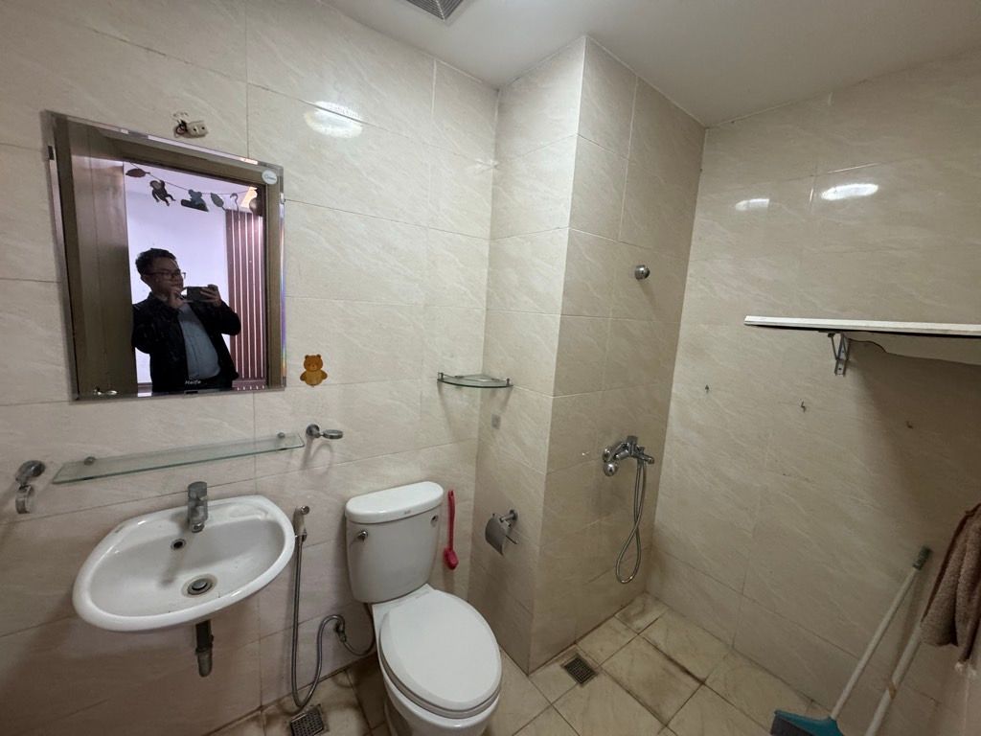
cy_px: 368
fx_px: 397
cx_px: 490
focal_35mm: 14
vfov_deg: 85.7
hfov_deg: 102.1
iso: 320
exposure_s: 1/50
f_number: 2.2
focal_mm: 2.22
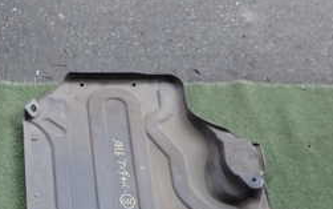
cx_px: -3
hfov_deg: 25.7
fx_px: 690
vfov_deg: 16.0
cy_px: 294
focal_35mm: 76
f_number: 2.3
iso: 160
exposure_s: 1/125
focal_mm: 5.4
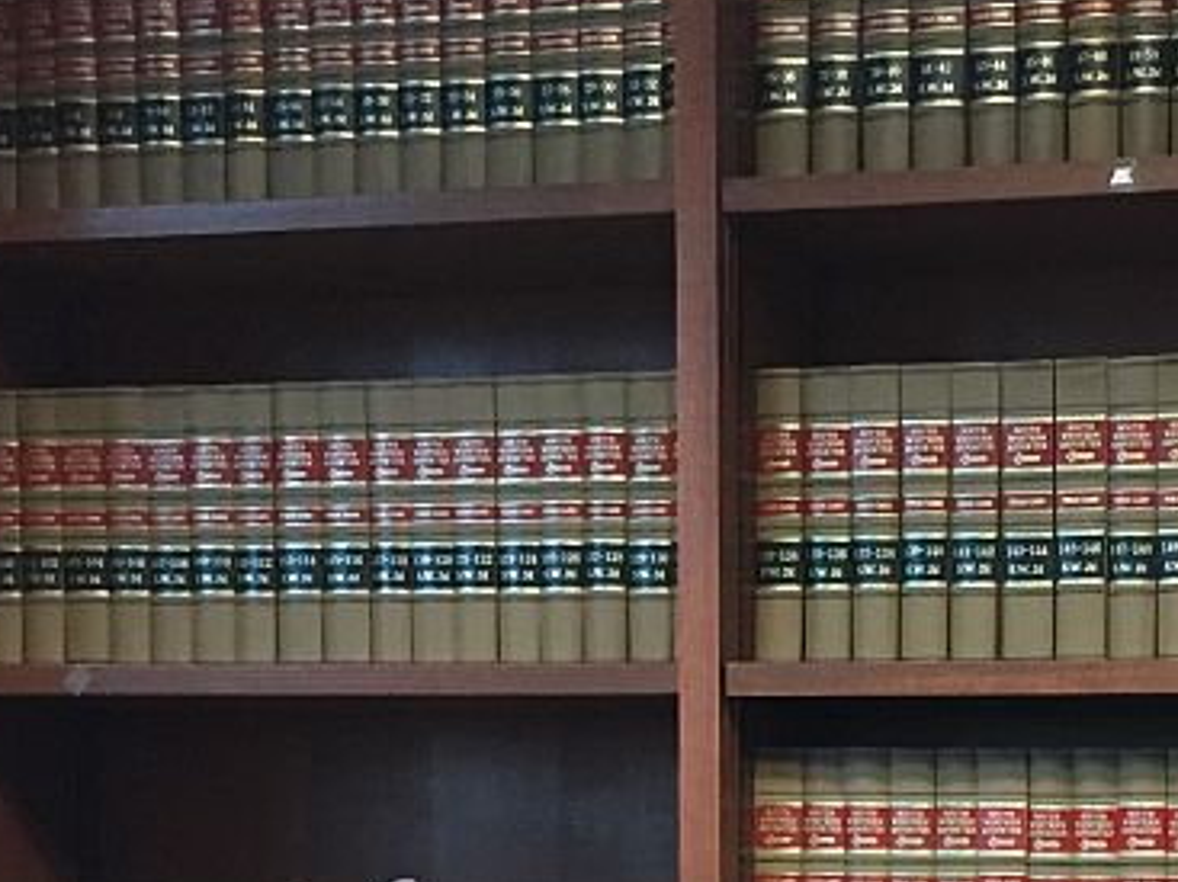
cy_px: 1183
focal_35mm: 81
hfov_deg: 23.1
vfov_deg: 17.0
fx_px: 2756
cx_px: 1184
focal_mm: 4.15
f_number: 2.2
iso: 250
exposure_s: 1/20
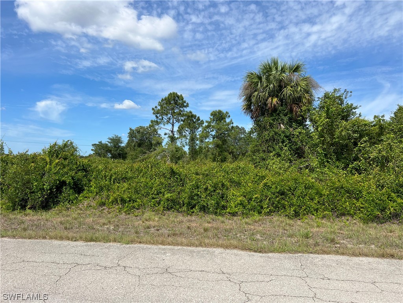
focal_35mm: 26
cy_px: 152
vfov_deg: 53.1
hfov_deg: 67.3
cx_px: 202
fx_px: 303
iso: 50
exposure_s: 1/5076
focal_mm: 5.7
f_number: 1.5
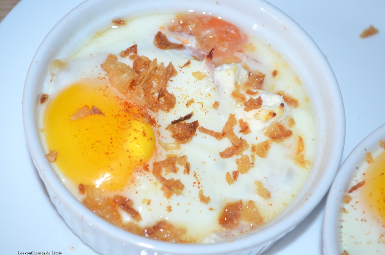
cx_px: 192
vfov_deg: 16.5
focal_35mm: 82
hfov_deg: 24.7
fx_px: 880
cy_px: 128
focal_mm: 55
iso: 1000
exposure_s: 1/60
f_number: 5.6
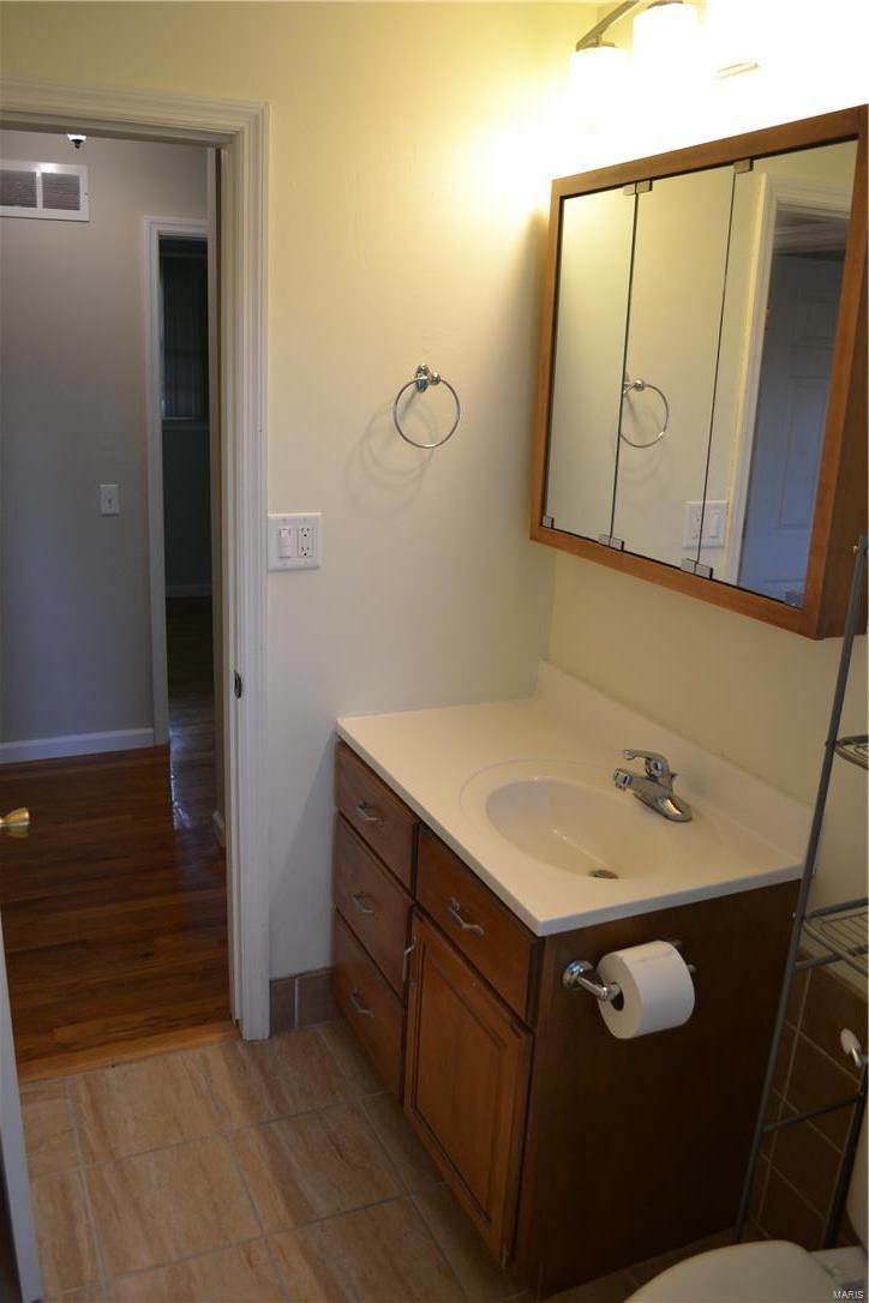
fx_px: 978
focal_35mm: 27
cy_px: 652
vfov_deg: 67.4
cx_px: 434
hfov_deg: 47.9
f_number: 3.5
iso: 400
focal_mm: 18
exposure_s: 1/60
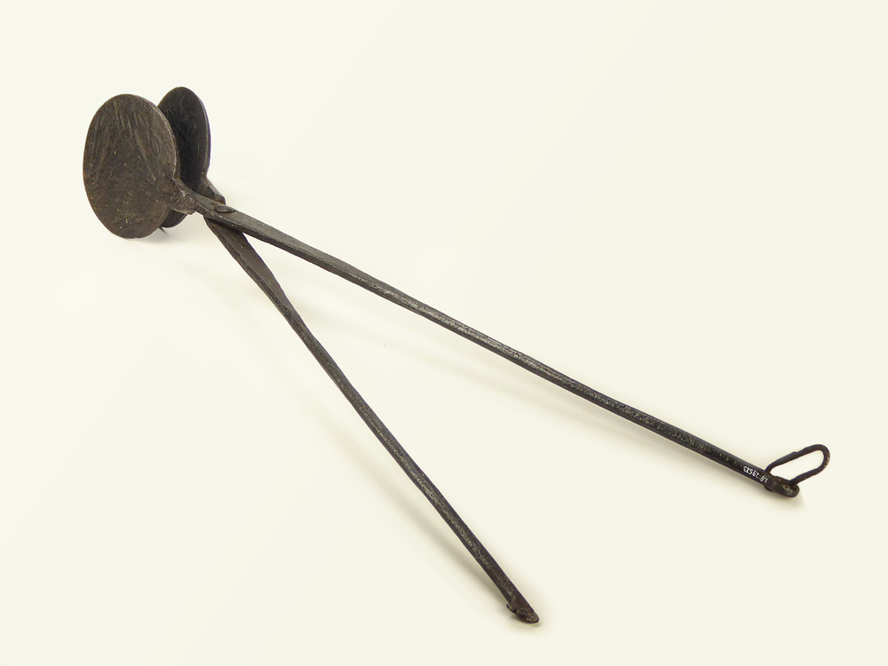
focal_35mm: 61
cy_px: 333
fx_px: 1565
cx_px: 444
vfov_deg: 24.0
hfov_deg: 31.7
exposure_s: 1/100
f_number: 4.3
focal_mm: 10.9
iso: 200
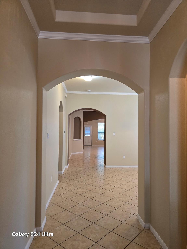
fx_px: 166
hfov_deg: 58.9
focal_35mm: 23
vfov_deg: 73.9
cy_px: 124
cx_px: 94
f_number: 1.7
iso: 500
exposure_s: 1/120
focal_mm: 6.3
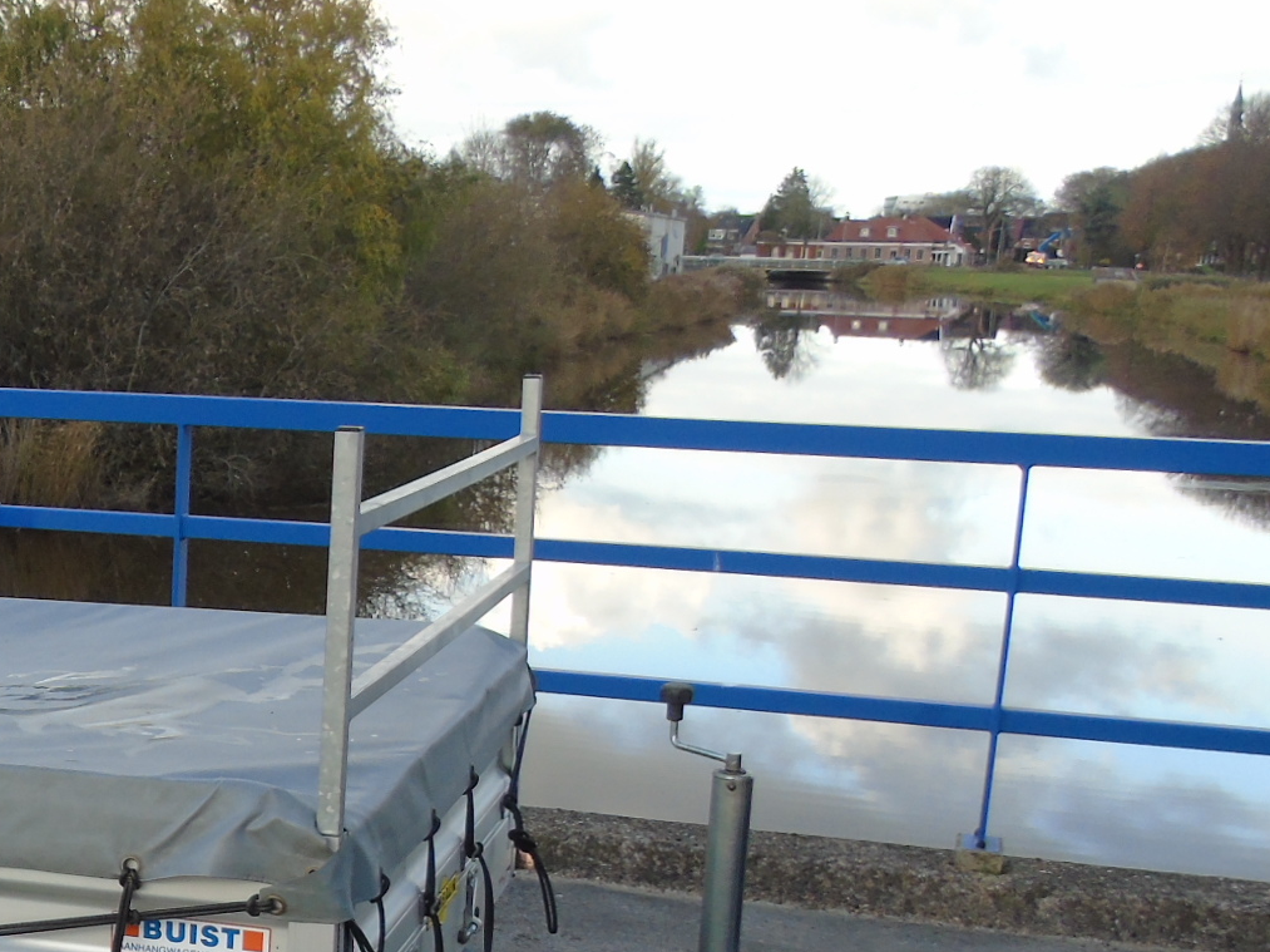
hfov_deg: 27.7
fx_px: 2347
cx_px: -119
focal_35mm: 64
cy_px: 822
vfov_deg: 22.5
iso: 80
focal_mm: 4.4
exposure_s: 1/160
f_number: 3.4
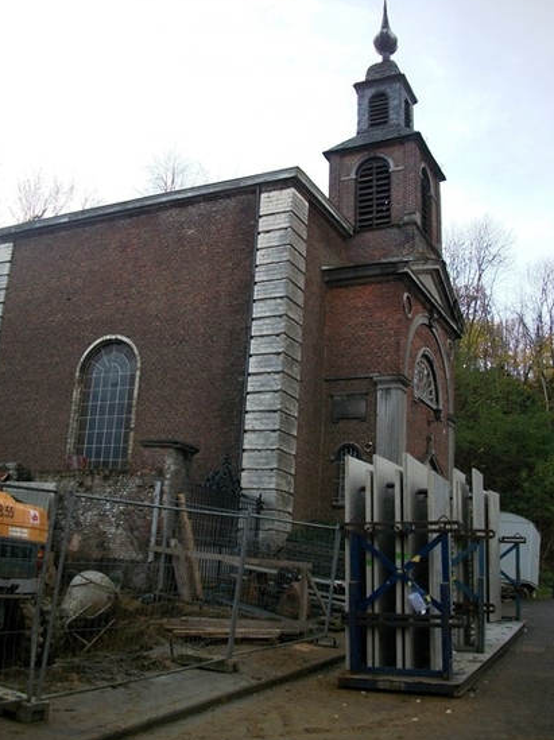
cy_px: 341
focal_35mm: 35
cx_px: 266
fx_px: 748
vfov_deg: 52.6
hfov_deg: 40.6
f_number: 2.9
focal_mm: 5.7
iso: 80
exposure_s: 1/400
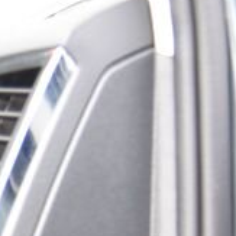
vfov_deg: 7.1
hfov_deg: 6.5
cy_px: 288
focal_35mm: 245
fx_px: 1890
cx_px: -500
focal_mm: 46
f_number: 4
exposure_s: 1/20
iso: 500
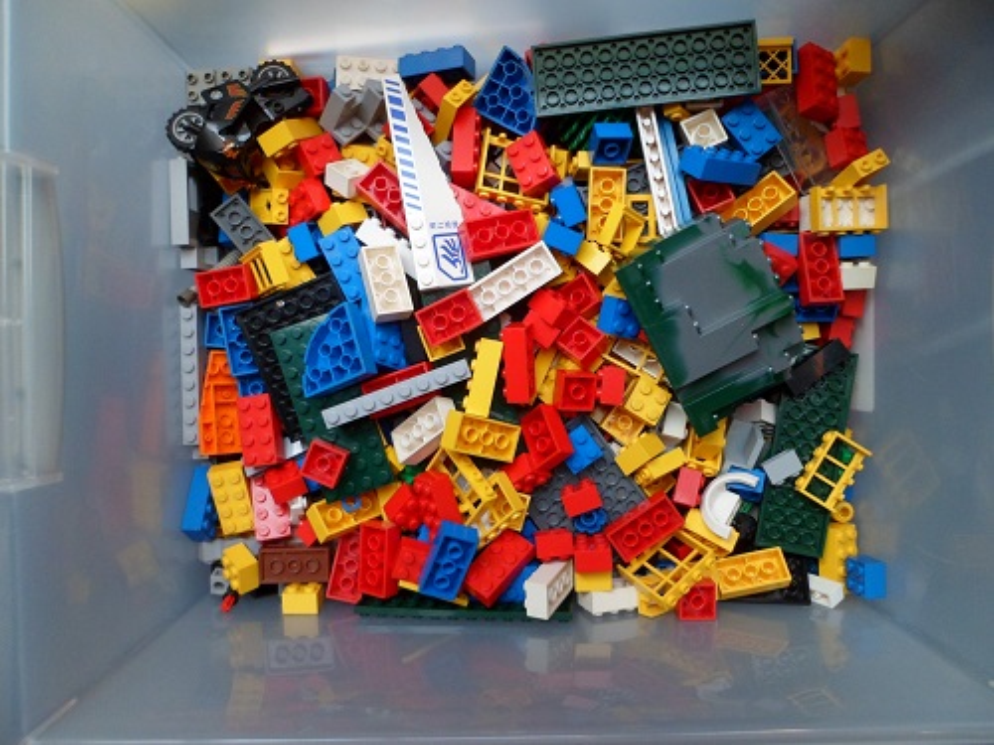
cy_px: 372
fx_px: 747
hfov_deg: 67.3
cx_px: 497
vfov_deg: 53.1
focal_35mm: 26
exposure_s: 1/45
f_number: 3.3
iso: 160
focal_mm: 4.9
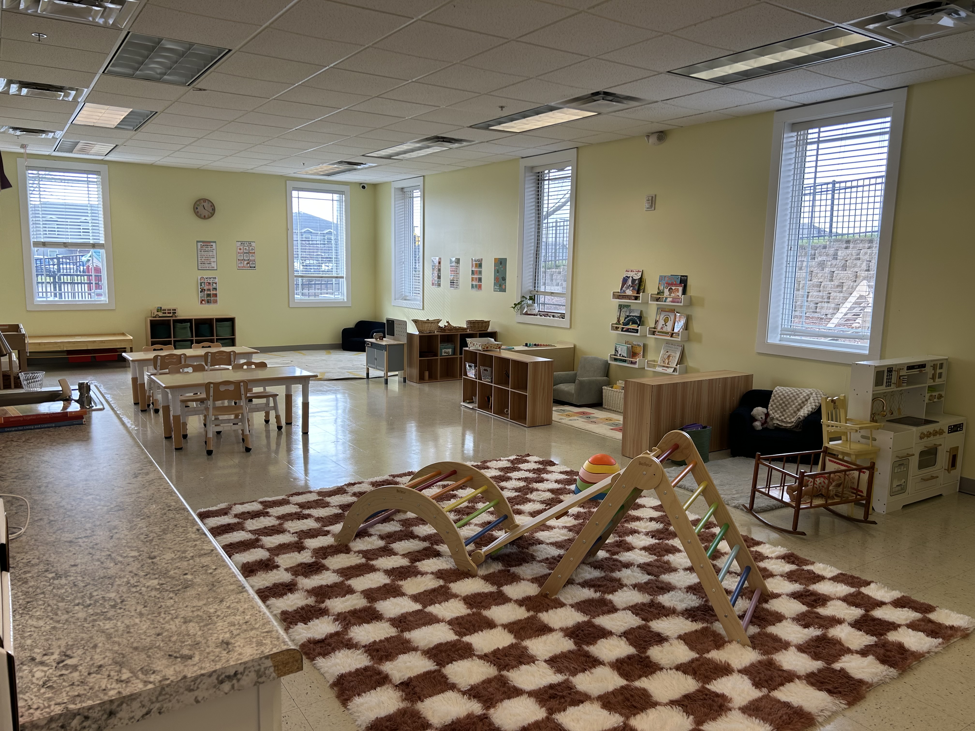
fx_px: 732
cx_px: 488
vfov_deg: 53.1
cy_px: 366
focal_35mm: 26
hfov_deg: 67.3
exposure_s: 1/151
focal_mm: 5.7
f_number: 1.5
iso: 32
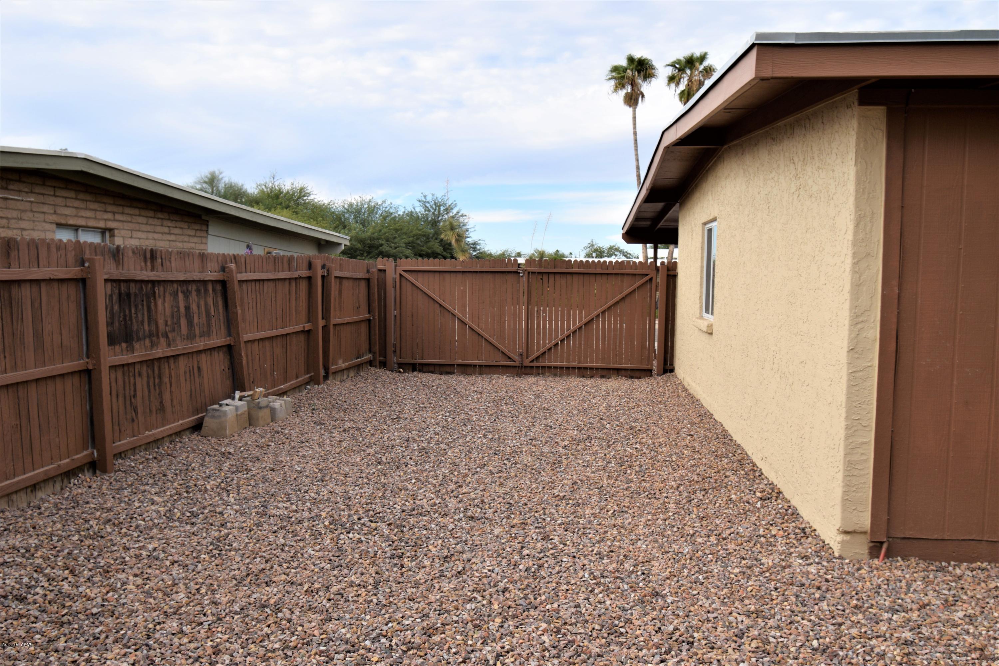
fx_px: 832
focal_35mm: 30
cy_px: 333
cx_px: 500
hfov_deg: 61.9
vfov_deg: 43.6
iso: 100
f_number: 9
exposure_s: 1/200
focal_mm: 20
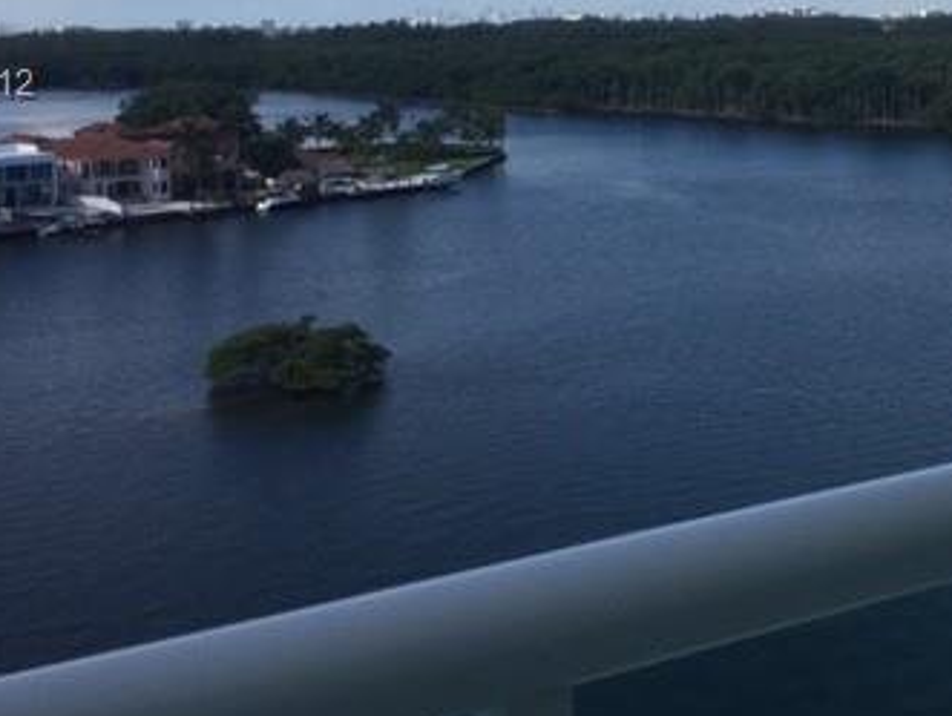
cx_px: 765
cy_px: 86
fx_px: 1542
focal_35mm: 56
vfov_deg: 25.4
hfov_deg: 33.3
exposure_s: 1/2083
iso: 32
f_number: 2.2
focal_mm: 4.15
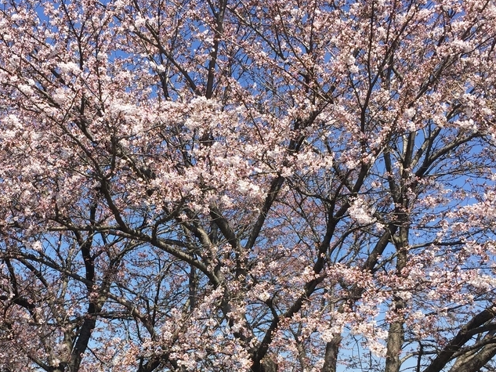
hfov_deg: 34.6
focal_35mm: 55
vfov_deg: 26.3
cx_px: 161
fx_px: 788
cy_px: 270
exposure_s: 1/1647
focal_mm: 4.15
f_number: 2.2
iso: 32
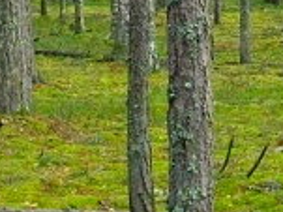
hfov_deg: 9.0
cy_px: -219
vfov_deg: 6.6
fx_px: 1789
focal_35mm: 219
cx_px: 137
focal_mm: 5.7
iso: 176
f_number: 2.9
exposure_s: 1/125
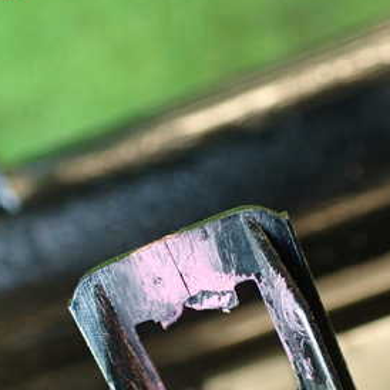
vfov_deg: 27.4
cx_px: 191
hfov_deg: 27.7
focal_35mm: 62
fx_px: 790
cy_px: 289
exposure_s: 1/30
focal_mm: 5.79
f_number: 2.4
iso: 400
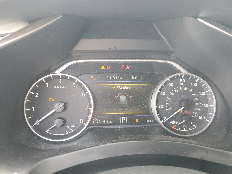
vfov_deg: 53.1
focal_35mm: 26
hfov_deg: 67.3
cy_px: 87
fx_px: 174
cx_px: 116
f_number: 1.5
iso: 90
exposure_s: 1/60.2
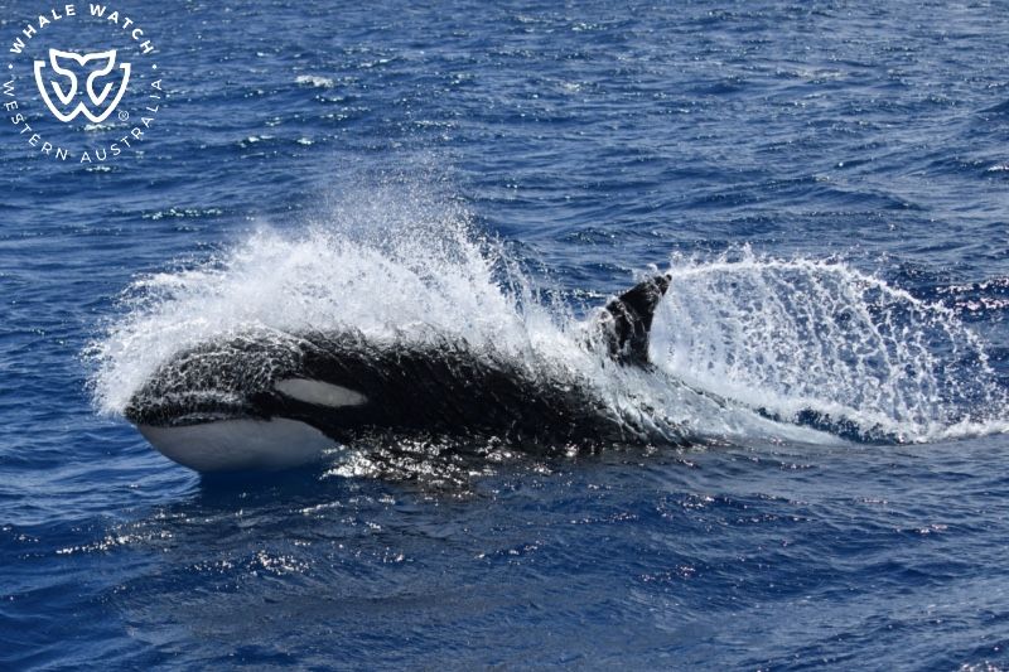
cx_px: 504
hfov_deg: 33.4
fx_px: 1681
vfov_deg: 22.6
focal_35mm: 60
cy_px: 336
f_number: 5
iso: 560
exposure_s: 1/8000
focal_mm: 60
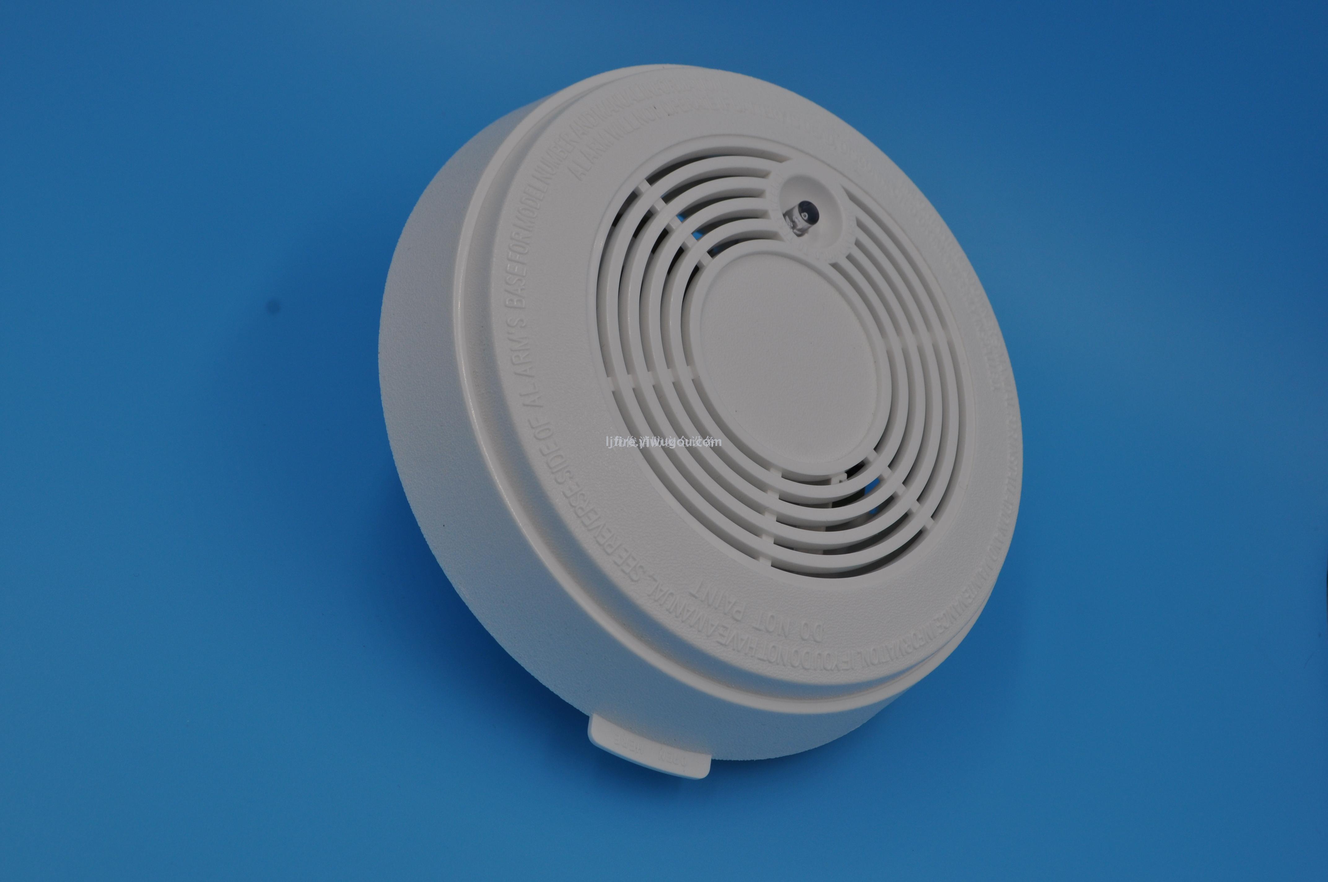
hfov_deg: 45.0
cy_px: 441
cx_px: 664
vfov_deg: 30.8
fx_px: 1603
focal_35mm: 44
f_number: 9
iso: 200
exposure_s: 1/320
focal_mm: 29
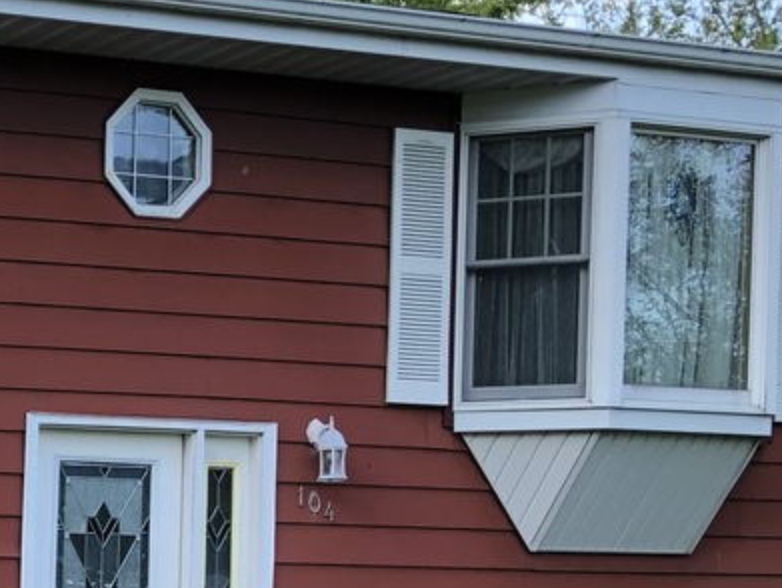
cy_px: 738
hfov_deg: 16.3
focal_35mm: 103
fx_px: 2329
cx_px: -586
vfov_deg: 13.9
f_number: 1.8
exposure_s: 1/120
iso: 20
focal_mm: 3.99
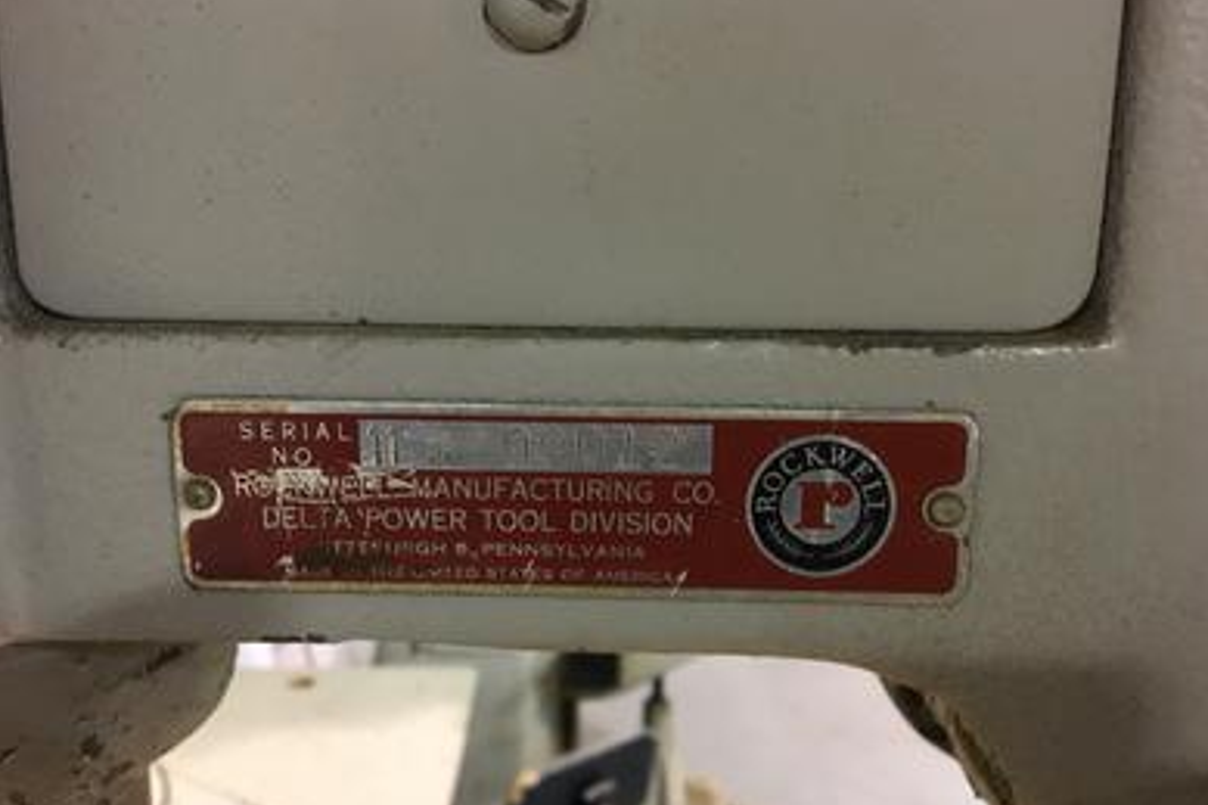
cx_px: 615
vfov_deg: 42.2
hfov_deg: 60.3
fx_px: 1040
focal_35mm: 31
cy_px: 441
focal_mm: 4.15
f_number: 2.2
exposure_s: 1/30
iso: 200
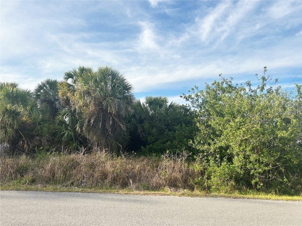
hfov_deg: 67.3
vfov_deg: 53.1
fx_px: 227
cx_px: 151
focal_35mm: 26
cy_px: 113
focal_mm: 5.7
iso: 50
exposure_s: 1/2513
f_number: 1.5
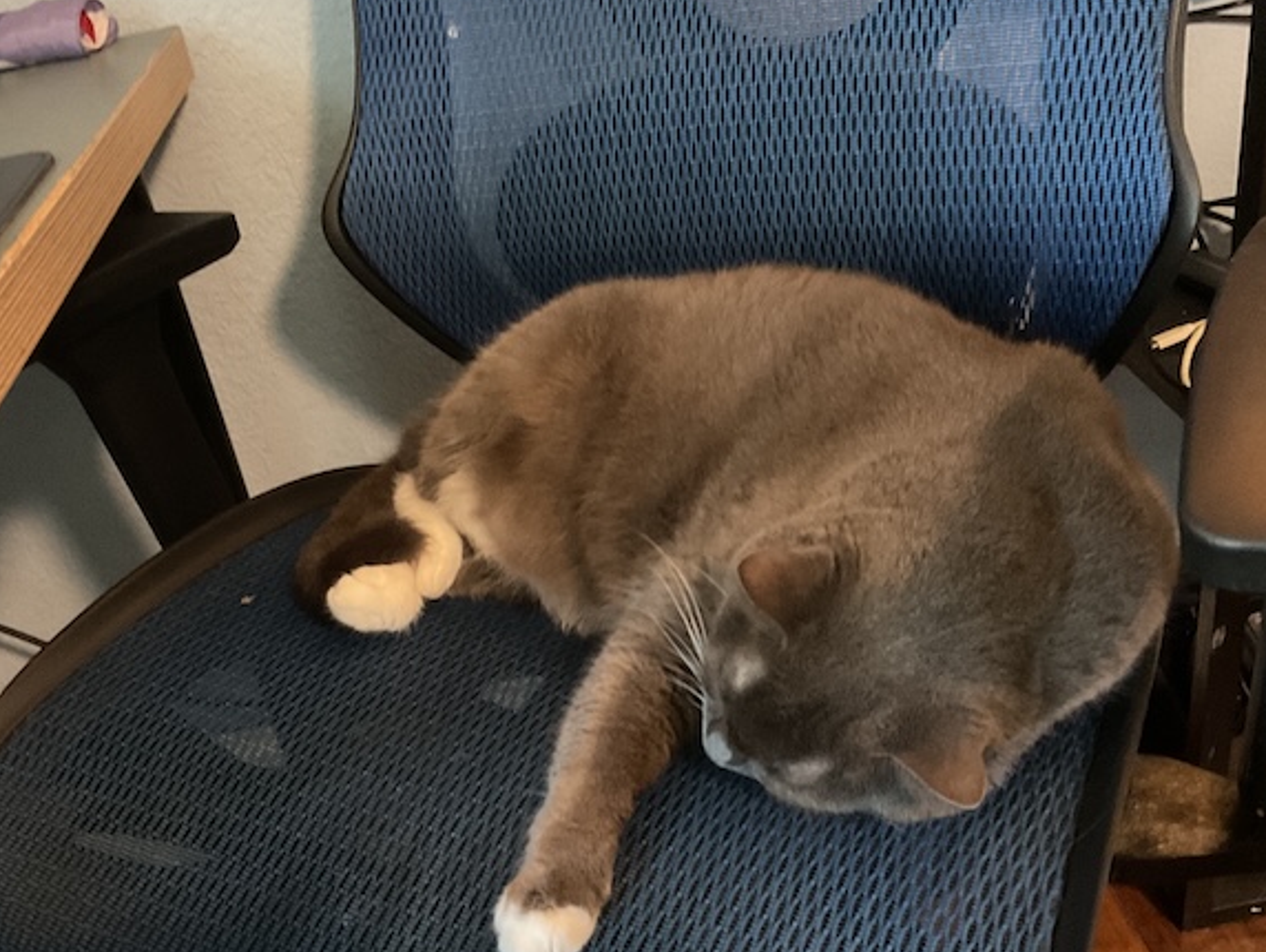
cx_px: 540
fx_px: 1391
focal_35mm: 38
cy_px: 519
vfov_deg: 37.7
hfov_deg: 48.8
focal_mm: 3
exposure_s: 1/17
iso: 500
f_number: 1.8
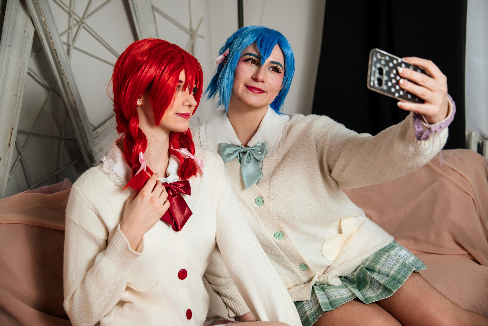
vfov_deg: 30.5
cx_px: 244
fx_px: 597
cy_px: 163
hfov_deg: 44.5
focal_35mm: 44
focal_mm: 44
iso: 125
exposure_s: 1/160
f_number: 2.8
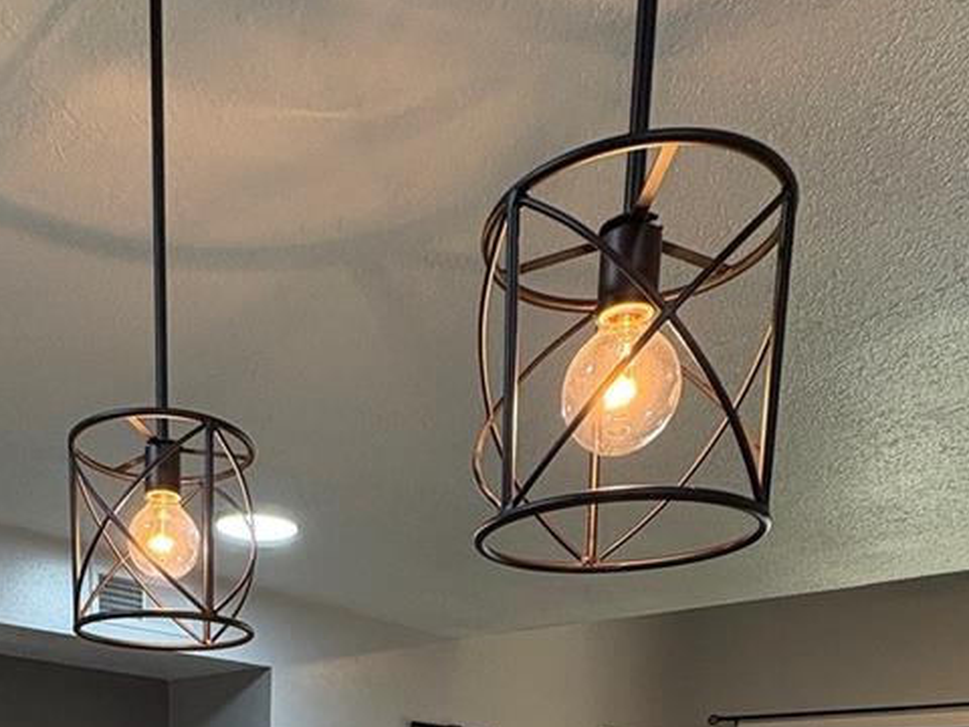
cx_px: 311
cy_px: 963
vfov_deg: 31.0
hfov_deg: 51.5
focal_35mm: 35
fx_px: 980
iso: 200
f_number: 2.2
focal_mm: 2.22
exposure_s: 1/60
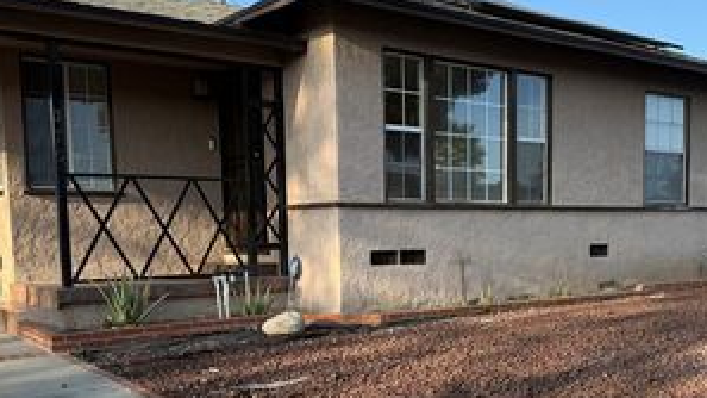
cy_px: 323
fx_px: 825
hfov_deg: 46.3
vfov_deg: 26.6
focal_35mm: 44
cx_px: 402
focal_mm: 6.76
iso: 80
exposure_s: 1/1522
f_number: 1.78
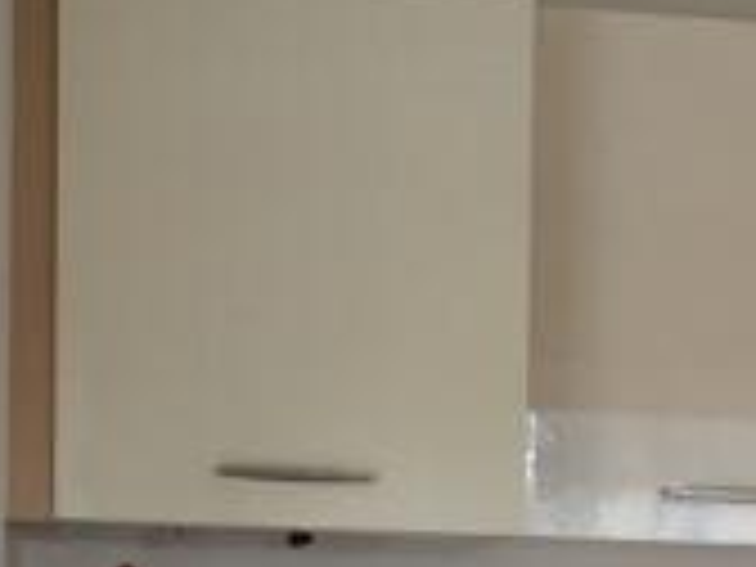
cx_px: 1413
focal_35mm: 177
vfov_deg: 8.2
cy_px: 837
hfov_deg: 10.4
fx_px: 3866
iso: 50
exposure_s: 1/33
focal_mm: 4.15
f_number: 2.2
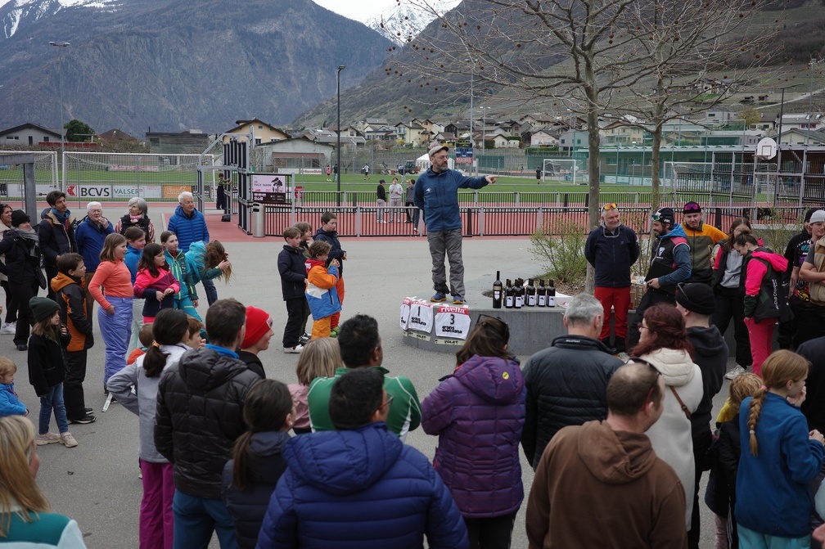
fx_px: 916
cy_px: 274
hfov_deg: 48.5
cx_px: 412
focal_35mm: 40
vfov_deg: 33.4
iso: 200
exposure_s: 1/400
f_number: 2.8
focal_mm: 26
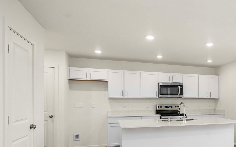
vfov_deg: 44.8
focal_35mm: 27
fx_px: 174
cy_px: 106
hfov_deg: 63.7
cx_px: 182
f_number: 7.1
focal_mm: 17
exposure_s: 1/60
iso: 125
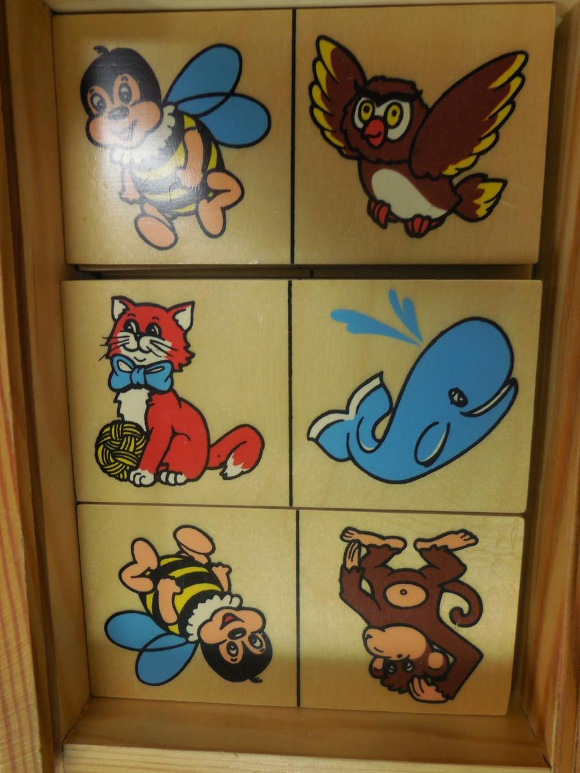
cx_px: 290
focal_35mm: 25
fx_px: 559
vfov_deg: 69.4
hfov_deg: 54.9
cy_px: 386
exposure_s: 1/30
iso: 220
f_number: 3.1
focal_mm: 4.5
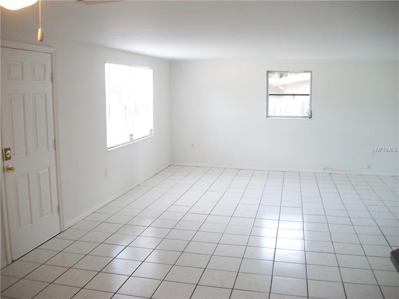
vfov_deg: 44.2
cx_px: 200
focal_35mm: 32
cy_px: 150
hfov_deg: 56.8
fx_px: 369
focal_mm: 5.7
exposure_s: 1/30
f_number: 2.9
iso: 80
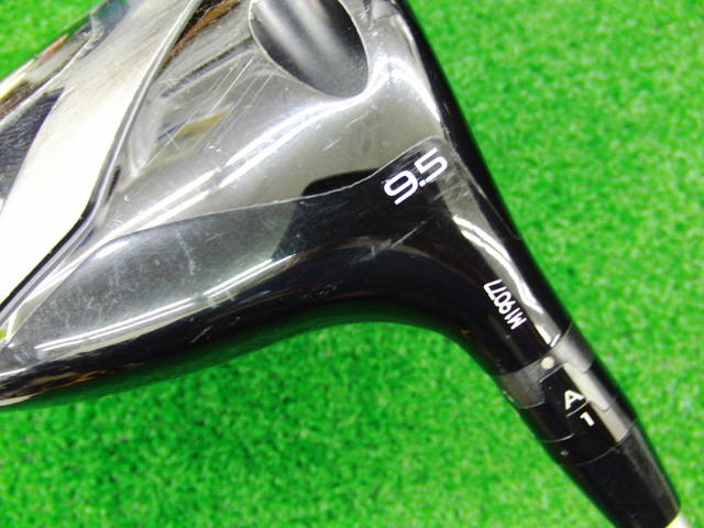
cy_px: 264
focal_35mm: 37
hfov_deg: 50.1
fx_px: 752
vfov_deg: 38.7
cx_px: 352
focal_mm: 6.42
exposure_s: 1/13
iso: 400
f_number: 3.6
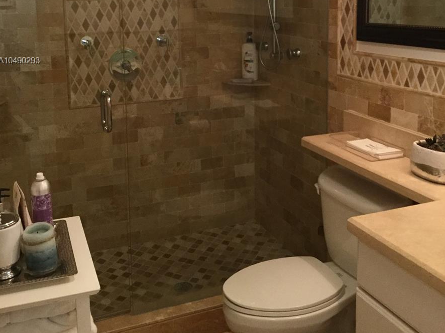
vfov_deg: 33.2
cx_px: 222
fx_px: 540
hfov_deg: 44.8
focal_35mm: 42
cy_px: 62
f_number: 2.4
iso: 160
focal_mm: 3.3
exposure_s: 1/30
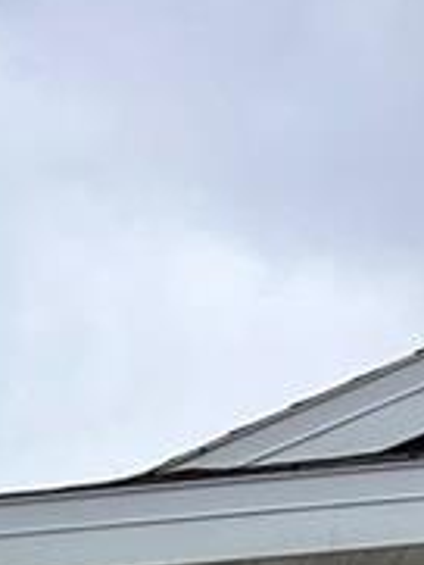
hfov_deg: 7.6
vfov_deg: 8.9
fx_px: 2806
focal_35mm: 172
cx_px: -807
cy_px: 1804
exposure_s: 1/2632
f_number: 1.5
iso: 50
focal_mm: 5.7
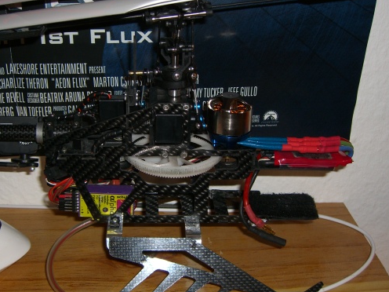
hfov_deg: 38.9
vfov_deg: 29.7
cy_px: 141
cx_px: 173
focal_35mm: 49
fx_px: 551
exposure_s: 1/60
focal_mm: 7.9
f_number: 2.8
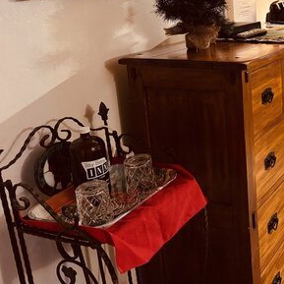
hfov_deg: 32.8
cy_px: 67
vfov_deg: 35.2
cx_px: 292
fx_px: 436
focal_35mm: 47
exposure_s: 1/40
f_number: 1.78
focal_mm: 6.76
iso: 1000
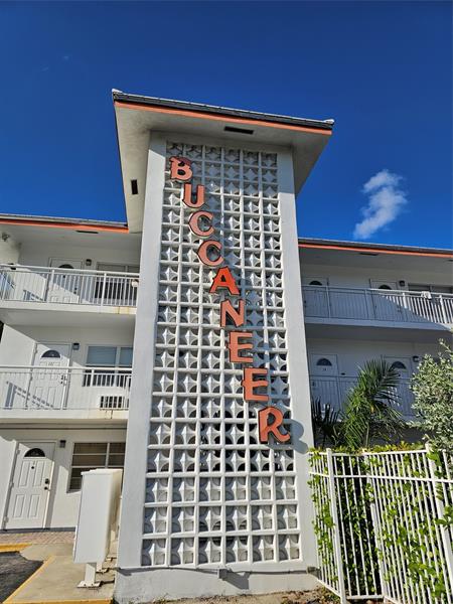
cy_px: 302
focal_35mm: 23
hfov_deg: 58.9
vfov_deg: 73.9
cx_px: 226
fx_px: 401
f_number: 1.7
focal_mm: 6.3
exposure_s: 1/1242
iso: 10
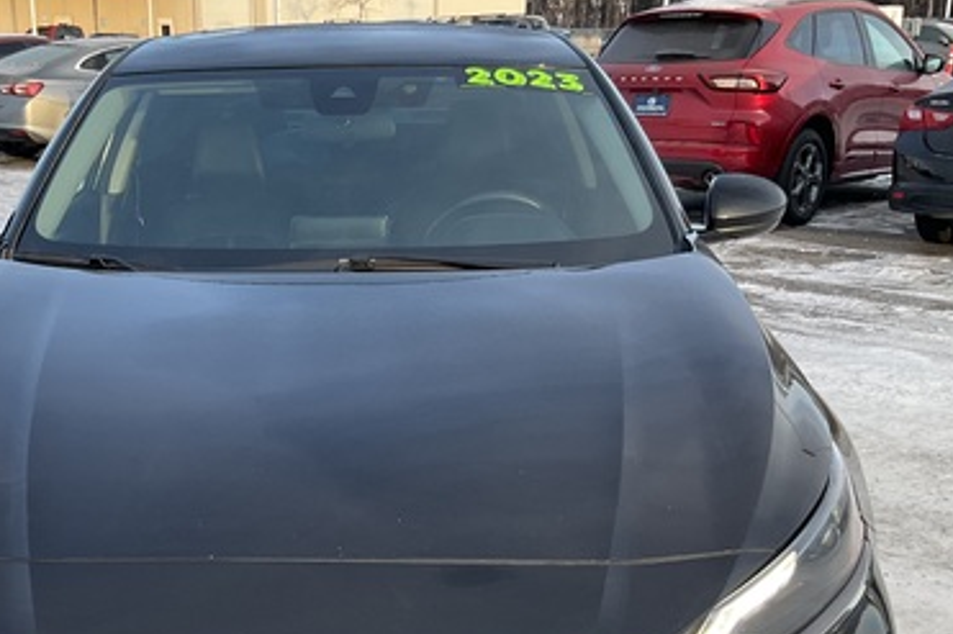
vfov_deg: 25.3
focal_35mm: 52
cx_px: 313
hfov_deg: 37.8
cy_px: 547
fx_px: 1376
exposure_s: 1/160
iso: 20
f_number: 1.8
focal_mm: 3
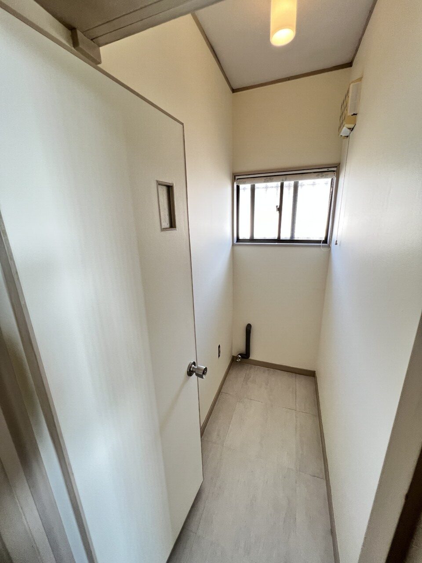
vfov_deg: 106.2
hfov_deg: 89.9
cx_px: 211
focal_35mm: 13
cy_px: 282
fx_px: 211
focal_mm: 1.57
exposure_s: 1/60
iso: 200
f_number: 1.8
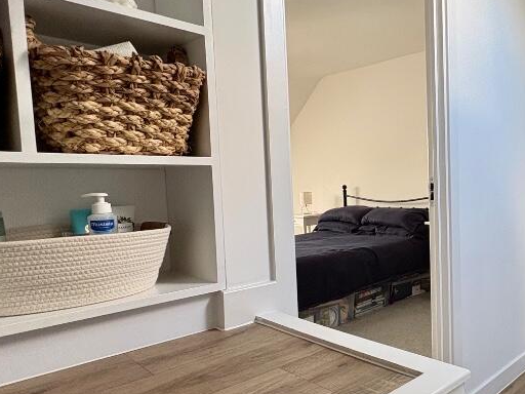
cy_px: 208
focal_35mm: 28
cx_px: 454
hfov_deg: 56.4
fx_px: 425
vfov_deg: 49.7
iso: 250
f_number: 2.2
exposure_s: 1/94
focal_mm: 2.22
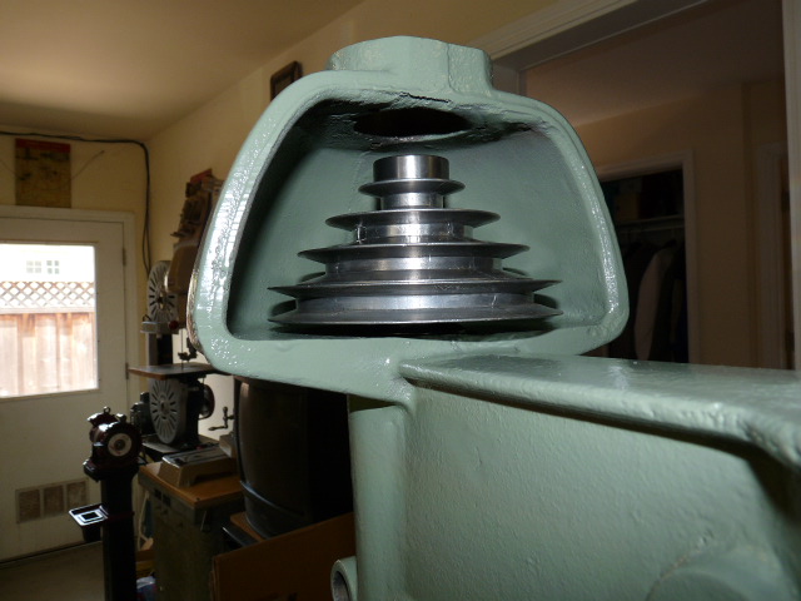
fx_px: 625
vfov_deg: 51.4
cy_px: 300
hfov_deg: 65.3
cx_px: 400
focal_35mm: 27
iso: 100
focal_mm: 4.8
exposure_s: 1/30
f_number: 4
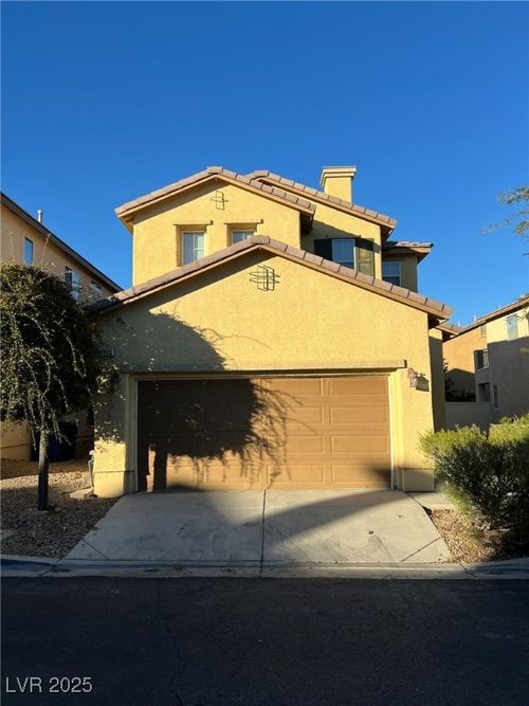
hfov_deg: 53.0
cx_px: 264
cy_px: 353
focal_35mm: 26
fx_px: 530
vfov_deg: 67.3
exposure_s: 1/3704
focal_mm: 5.7
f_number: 1.5
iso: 50
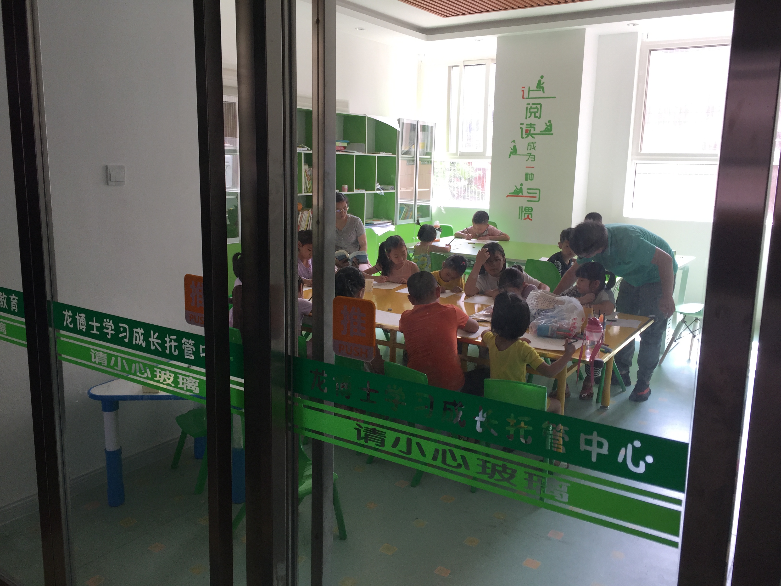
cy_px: 293
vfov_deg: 48.2
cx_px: 390
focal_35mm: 29
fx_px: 654
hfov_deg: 61.7
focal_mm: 4.15
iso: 50
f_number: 2.2
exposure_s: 1/100
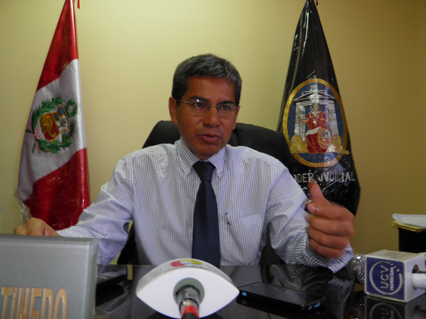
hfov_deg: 61.7
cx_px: 213
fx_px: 357
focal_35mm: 29
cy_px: 157
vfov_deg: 48.2
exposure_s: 1/30
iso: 100
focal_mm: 4.9
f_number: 2.8
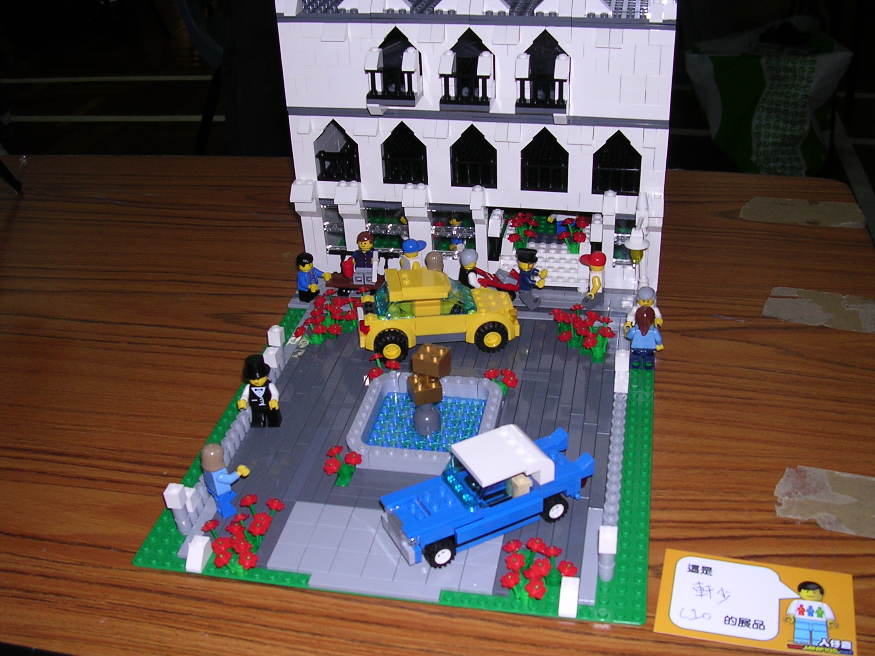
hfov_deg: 49.0
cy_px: 328
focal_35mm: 38
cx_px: 438
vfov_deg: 37.7
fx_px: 961
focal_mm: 5.8
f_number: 2.8
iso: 100
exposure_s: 1/60.1
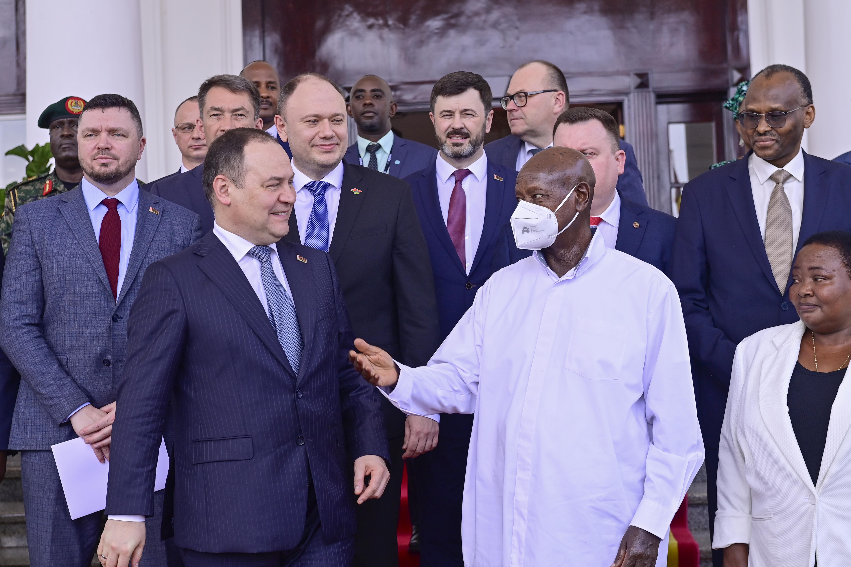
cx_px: 426
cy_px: 284
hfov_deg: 28.8
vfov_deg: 19.5
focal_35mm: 70
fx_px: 1655
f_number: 5.6
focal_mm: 70
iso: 400
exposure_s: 1/400
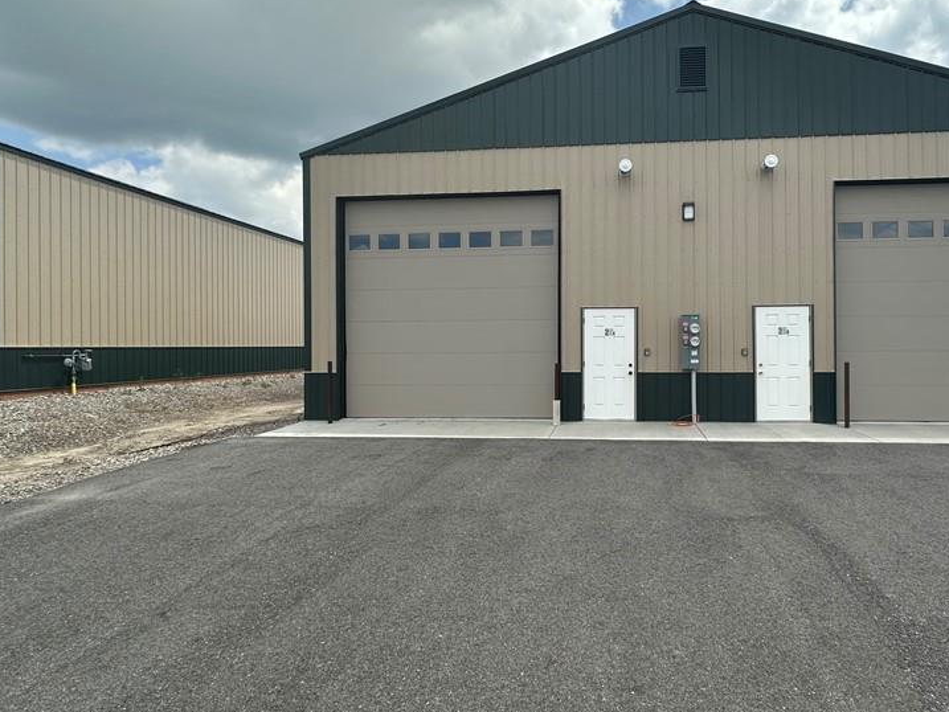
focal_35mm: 20
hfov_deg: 80.7
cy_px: 351
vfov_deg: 66.0
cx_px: 572
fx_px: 548
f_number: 2.2
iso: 40
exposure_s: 1/1689
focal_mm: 2.22
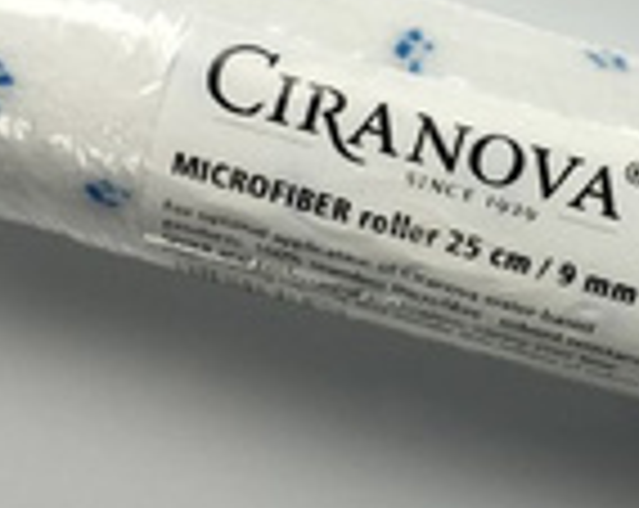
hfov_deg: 26.9
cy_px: 196
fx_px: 1321
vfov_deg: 21.7
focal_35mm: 70
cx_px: 454
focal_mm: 4.15
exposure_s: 1/100
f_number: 2.2
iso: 32
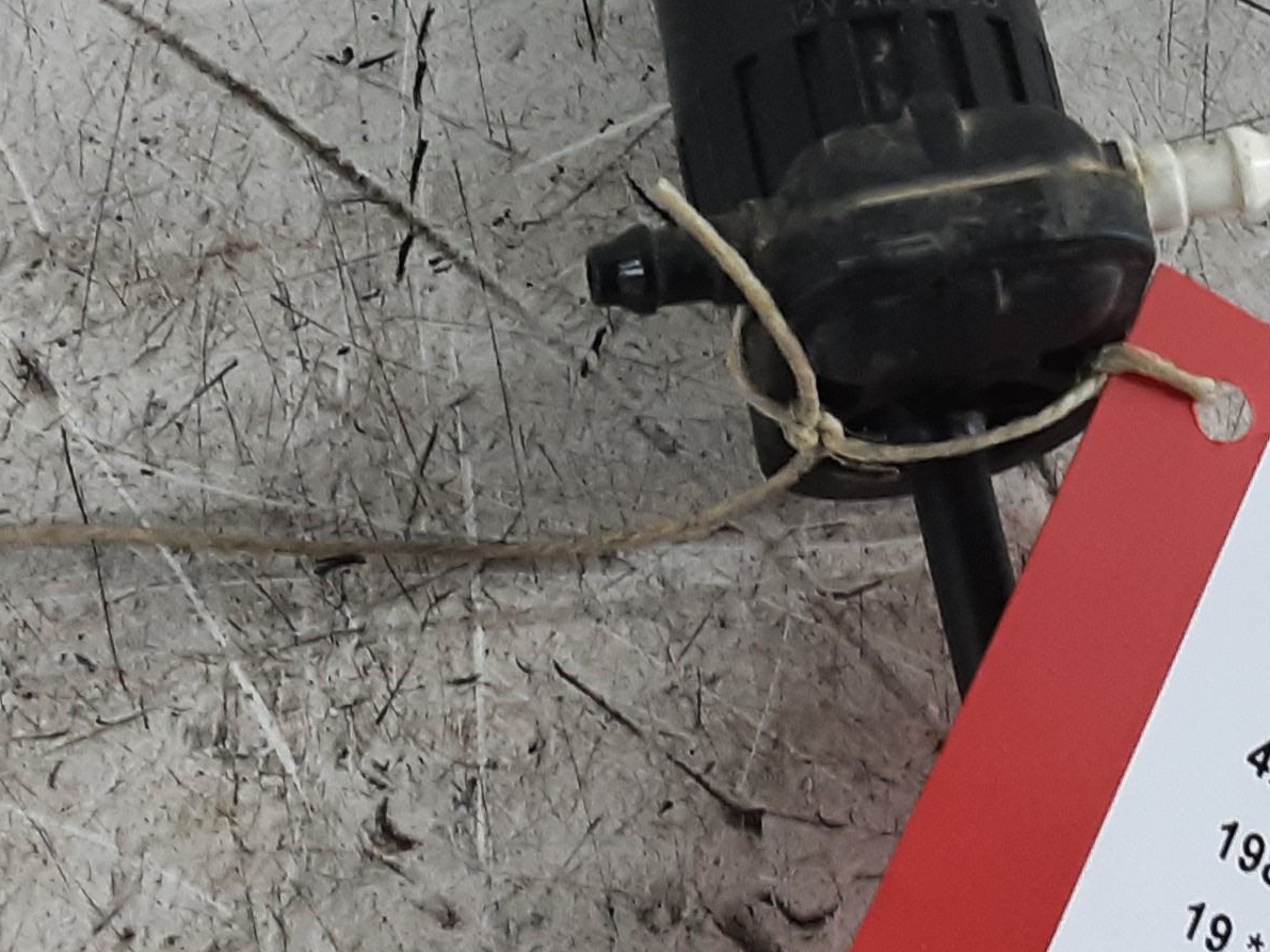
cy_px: 100
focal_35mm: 74
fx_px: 2715
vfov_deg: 19.5
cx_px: 1052
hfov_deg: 25.8
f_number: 1.9
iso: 160
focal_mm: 2.91
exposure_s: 1/50
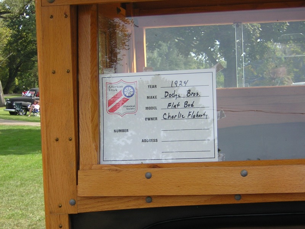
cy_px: 114
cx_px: 152
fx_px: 714
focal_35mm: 81
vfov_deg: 18.2
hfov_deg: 24.1
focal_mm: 10.6
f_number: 4
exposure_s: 1/180
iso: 100
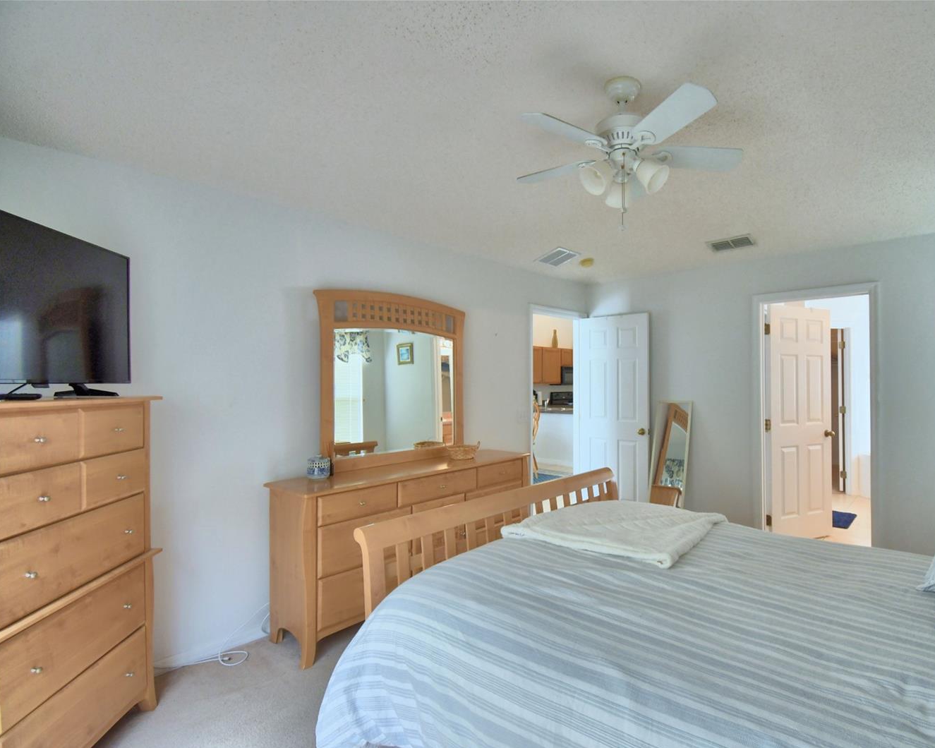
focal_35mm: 17
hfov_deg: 88.5
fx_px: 470
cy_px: 375
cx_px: 561
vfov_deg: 77.0
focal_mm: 10
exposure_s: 1/50
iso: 400
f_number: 4.5
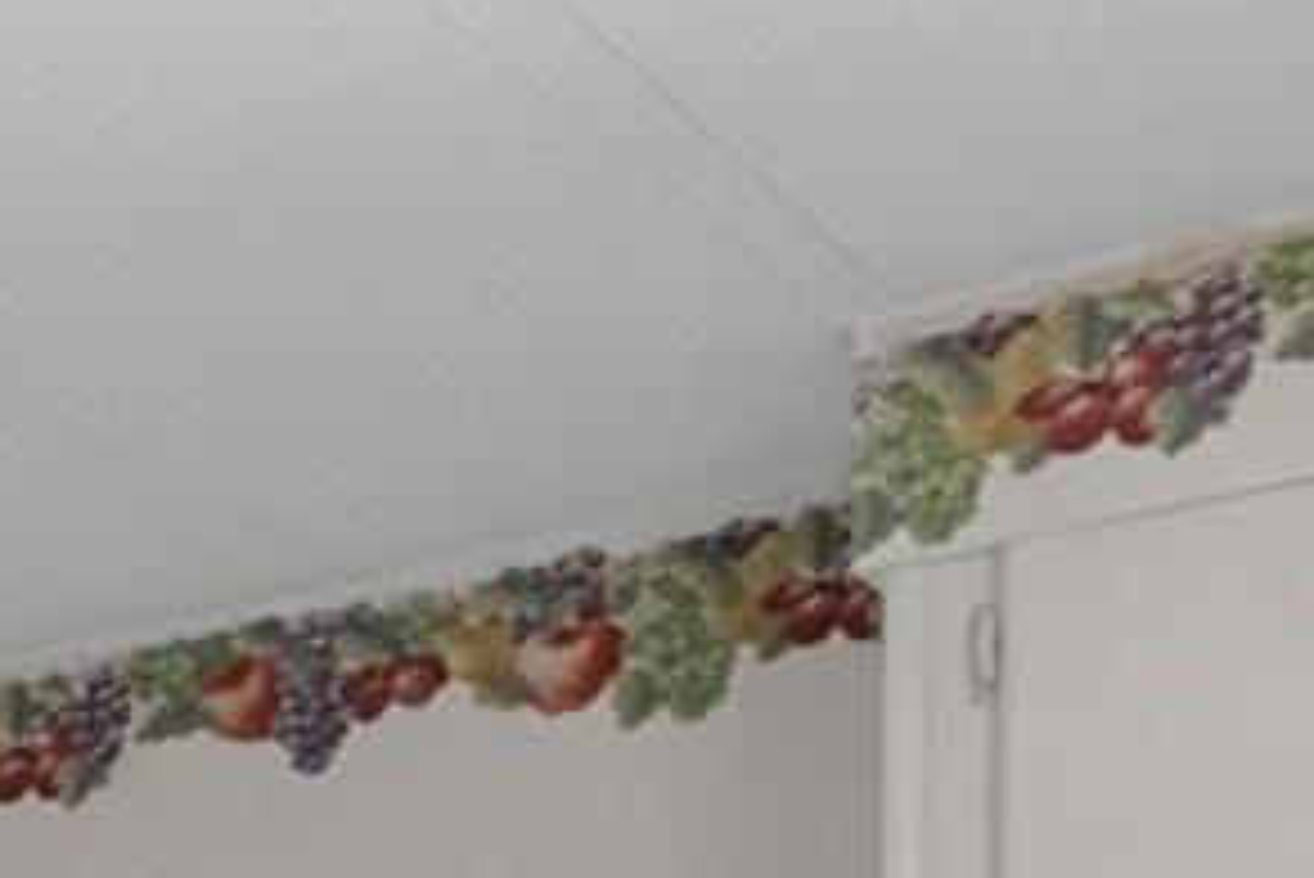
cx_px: -2174
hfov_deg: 12.7
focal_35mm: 107
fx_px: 3898
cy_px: 1887
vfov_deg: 11.3
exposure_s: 1/6
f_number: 8
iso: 320
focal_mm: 13
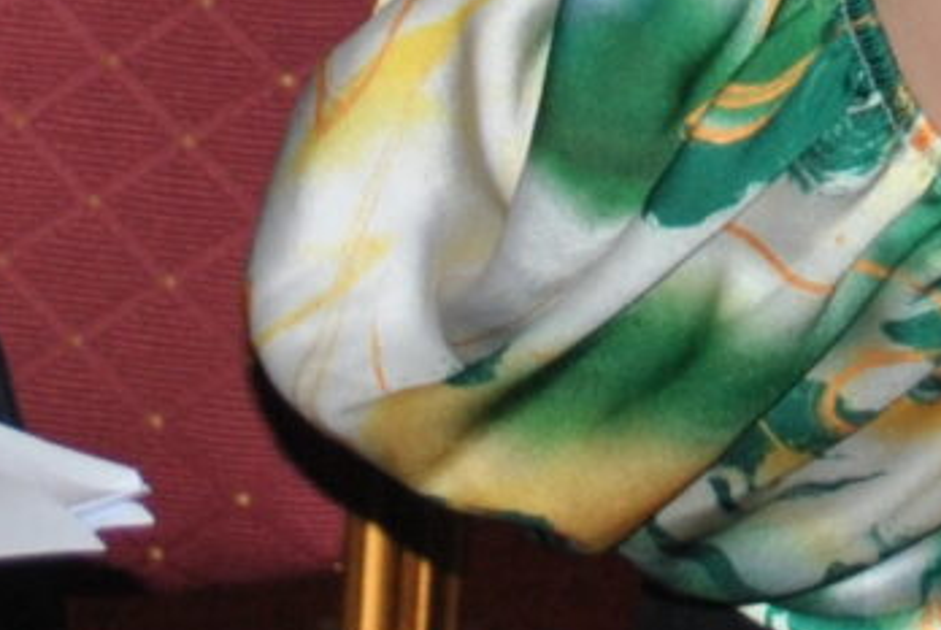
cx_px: 1138
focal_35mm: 397
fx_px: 10390
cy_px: -1533
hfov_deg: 5.2
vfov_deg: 3.4
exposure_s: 1/60
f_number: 5
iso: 200
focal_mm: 36
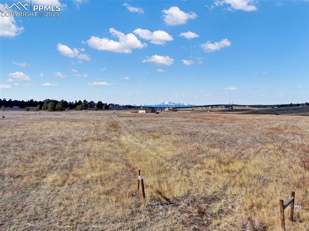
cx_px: 154
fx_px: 214
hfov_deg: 71.6
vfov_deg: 56.8
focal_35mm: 24
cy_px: 116
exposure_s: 1/60
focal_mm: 4.4
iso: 100
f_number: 2.8
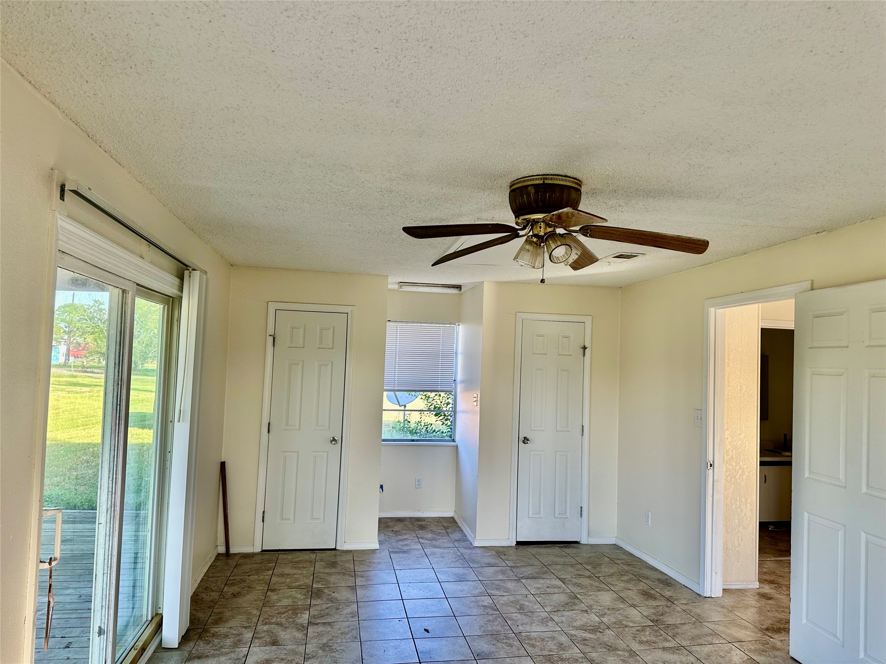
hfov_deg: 71.6
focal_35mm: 24
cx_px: 443
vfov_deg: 56.8
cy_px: 332
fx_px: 614
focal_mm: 6.86
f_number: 1.78
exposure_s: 1/121
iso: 80
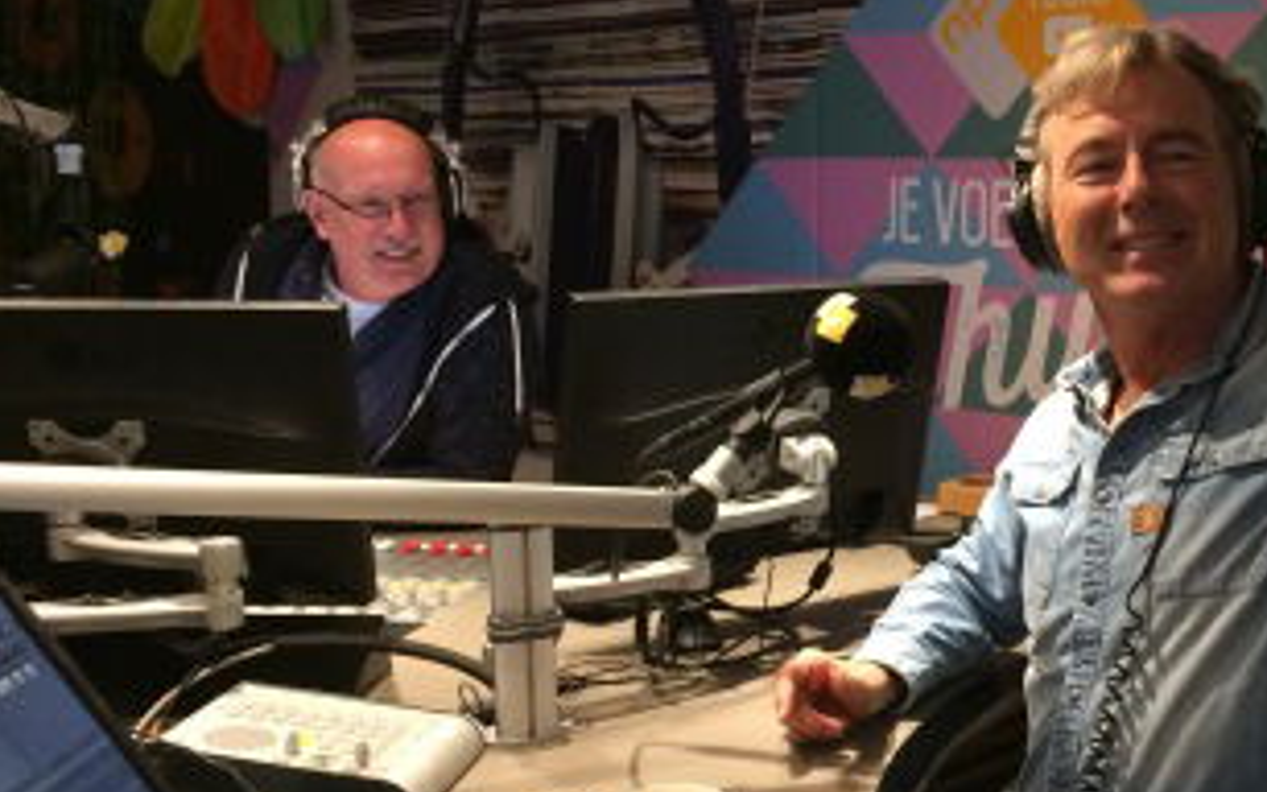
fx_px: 1727
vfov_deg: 25.8
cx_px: 887
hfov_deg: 39.6
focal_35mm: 50
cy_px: 398
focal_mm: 4.15
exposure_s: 1/33
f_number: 2.2
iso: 320
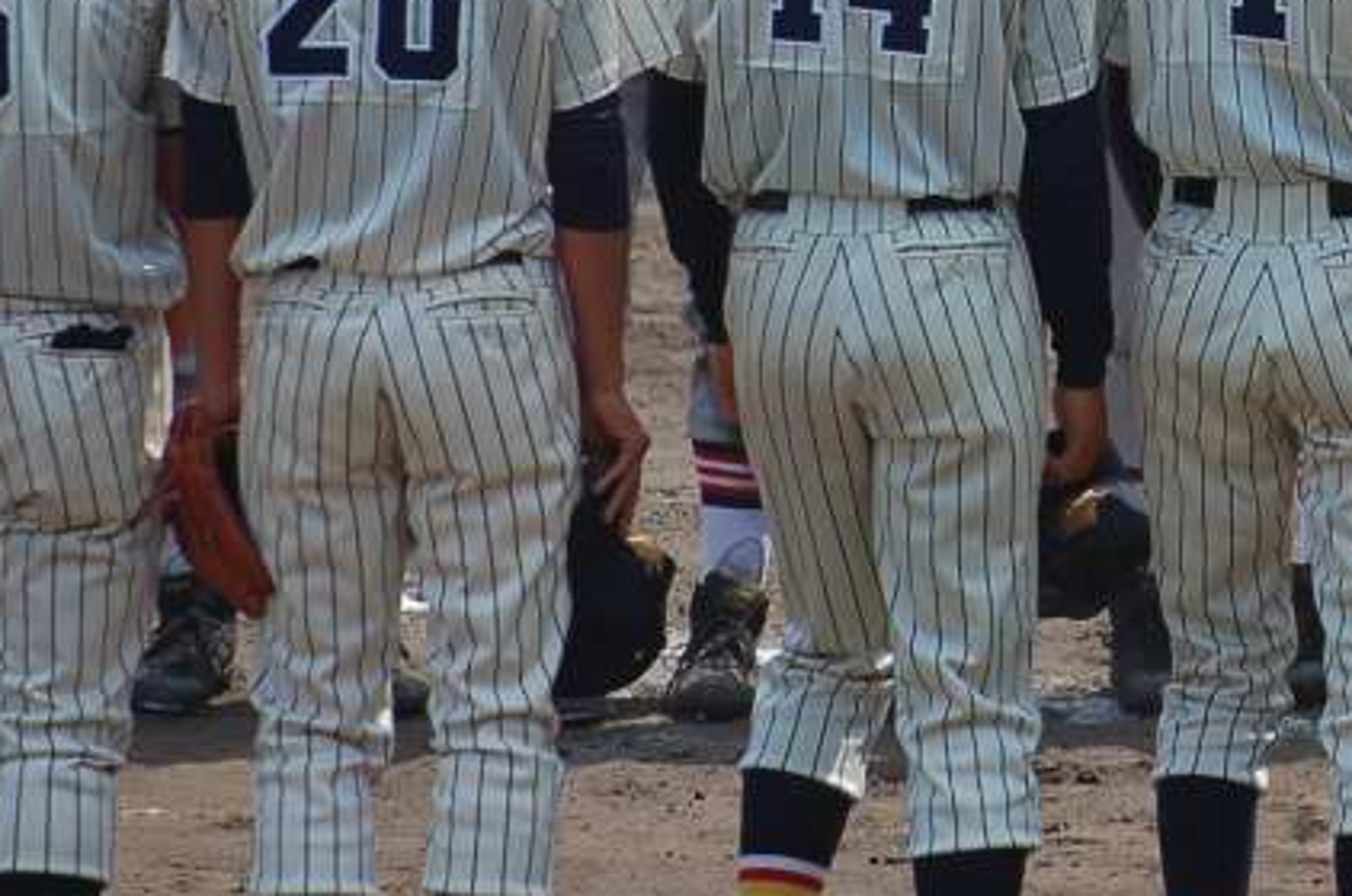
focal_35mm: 911
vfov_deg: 1.5
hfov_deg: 2.3
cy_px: -120
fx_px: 34161
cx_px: 1810
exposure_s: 1/1000
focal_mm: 200
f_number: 4
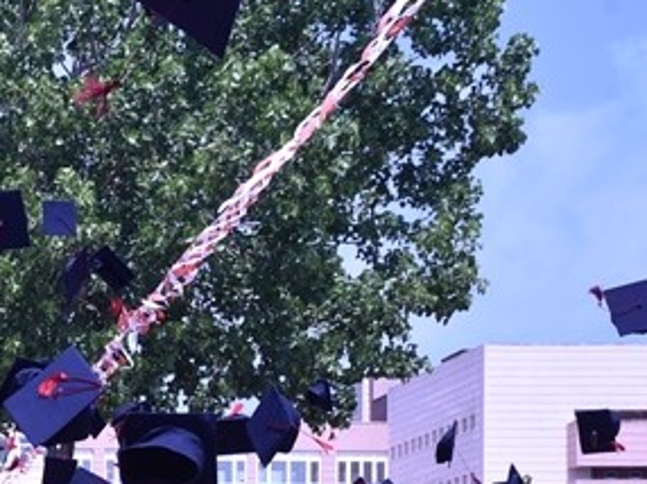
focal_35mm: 131
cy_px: 703
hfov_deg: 13.8
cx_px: -439
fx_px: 2446
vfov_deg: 10.9
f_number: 8
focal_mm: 38
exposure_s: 1/1000
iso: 500
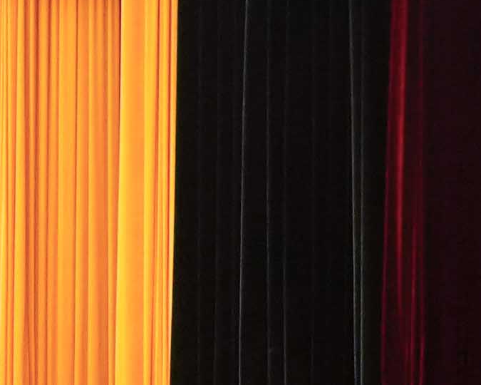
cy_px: 451
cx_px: -929
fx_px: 3801
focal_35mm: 267
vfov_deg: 5.8
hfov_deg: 6.6
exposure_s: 1/100
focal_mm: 32
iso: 2500
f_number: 5.6
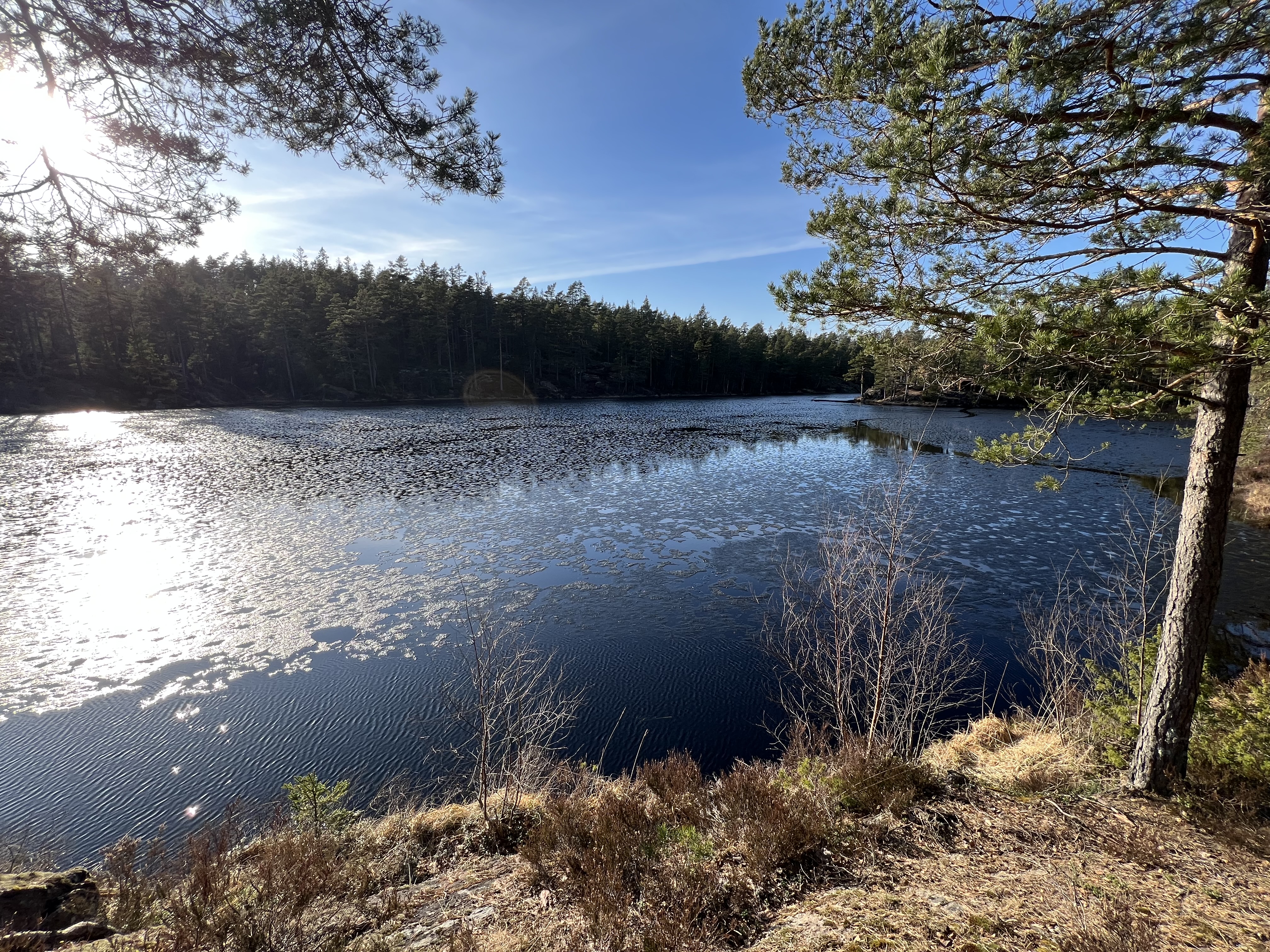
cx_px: 635
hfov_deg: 106.2
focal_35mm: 13
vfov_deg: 89.9
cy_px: 476
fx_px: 477
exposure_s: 1/463
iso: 32
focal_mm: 1.57
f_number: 1.8
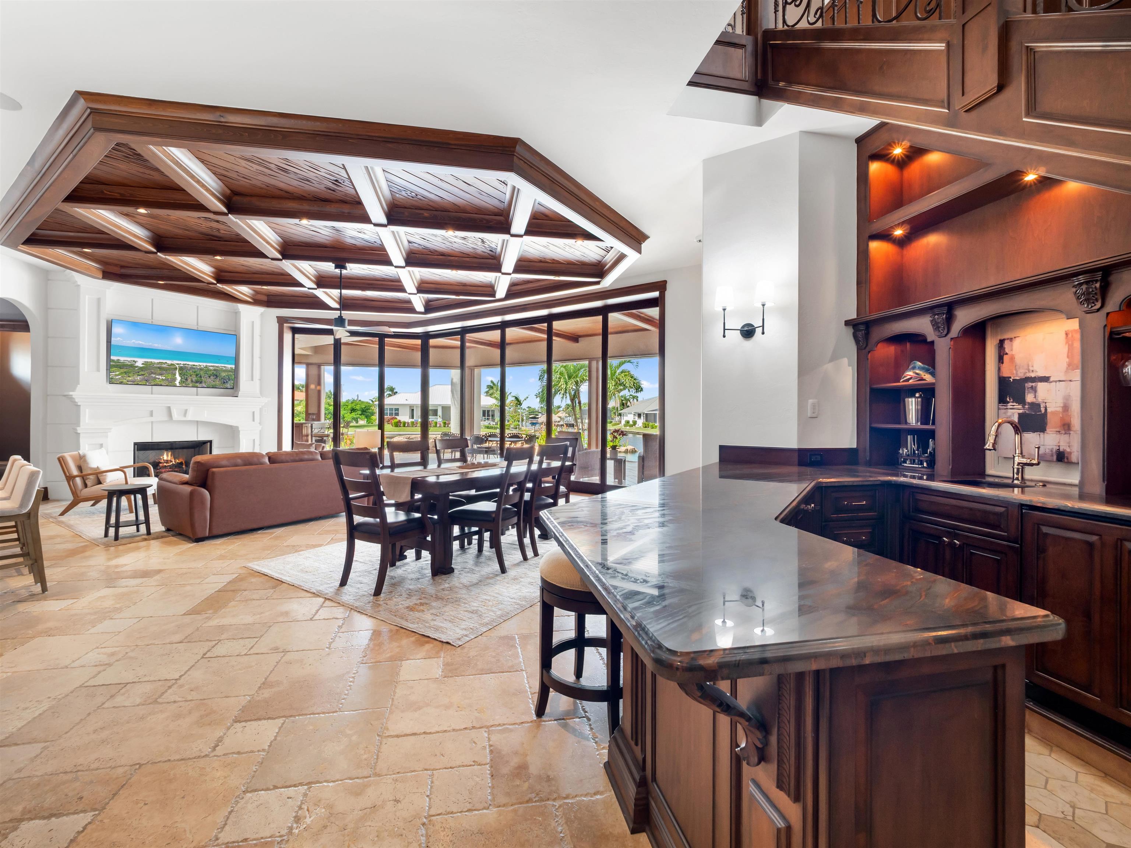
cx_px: 566
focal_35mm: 14
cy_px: 424
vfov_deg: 85.7
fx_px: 457
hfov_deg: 102.1
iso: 200
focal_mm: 7
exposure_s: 1/3
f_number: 7.1
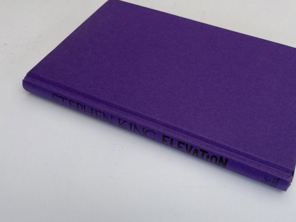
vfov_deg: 42.9
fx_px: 282
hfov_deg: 55.0
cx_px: 175
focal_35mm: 33
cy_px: 105
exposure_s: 1/443
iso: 32
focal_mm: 4.2
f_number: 1.6
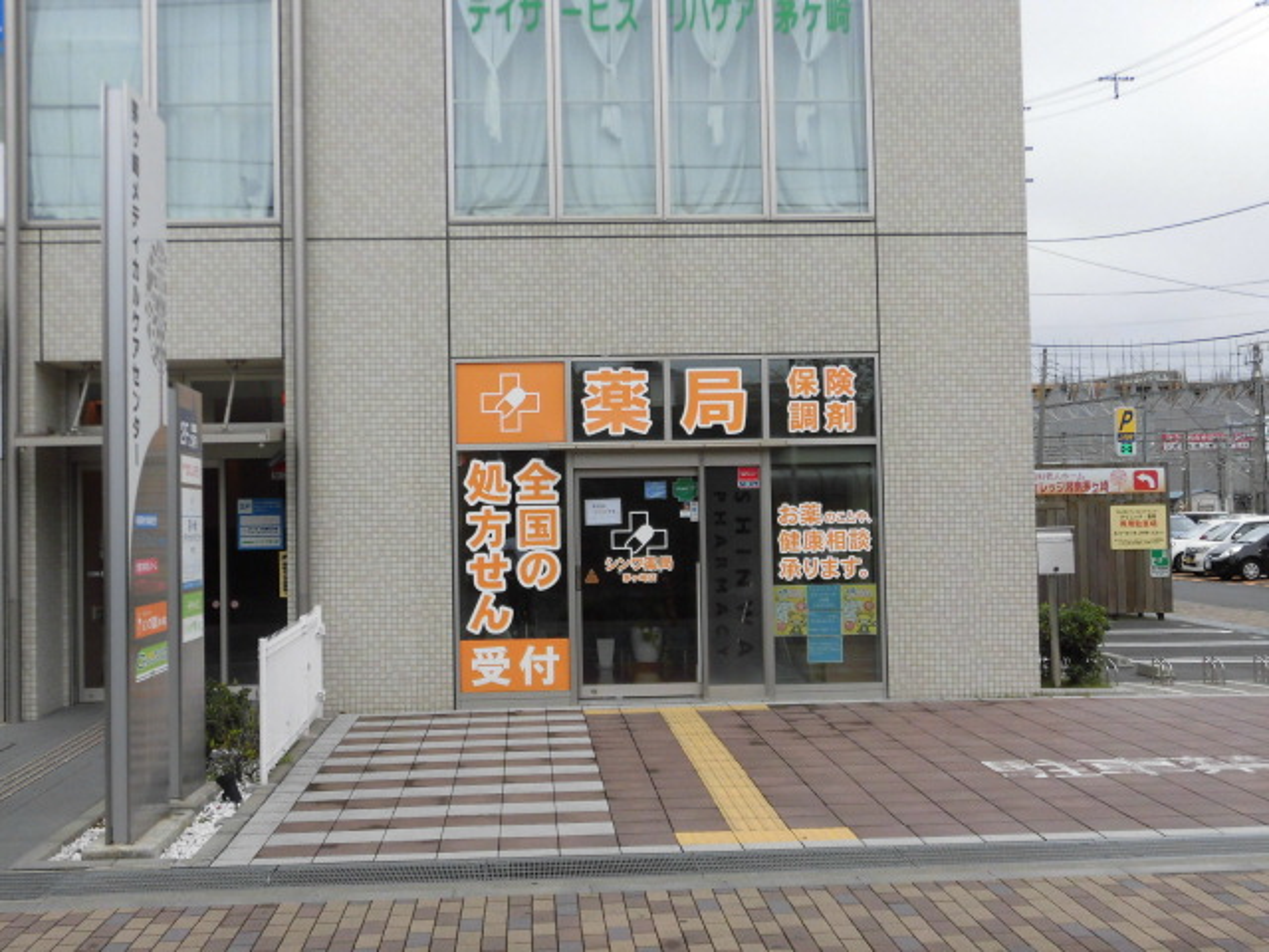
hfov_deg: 43.9
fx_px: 1576
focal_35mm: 43
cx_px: 634
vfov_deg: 33.6
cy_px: 476
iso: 100
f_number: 3.8
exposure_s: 1/400
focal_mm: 7.72
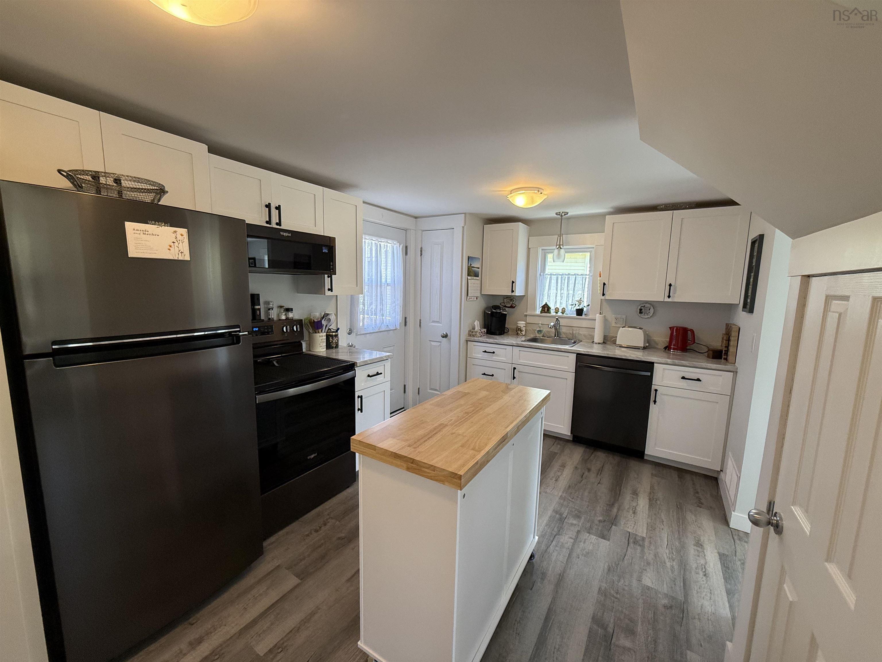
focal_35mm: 14
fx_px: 357
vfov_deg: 85.7
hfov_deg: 102.1
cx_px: 441
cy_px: 331
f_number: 2.2
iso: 125
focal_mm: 2.22
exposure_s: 1/120
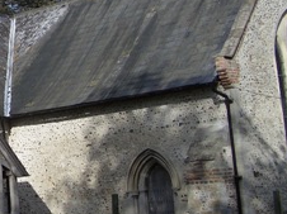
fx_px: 828
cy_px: 8
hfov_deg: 18.2
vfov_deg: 14.6
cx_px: -98
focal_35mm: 100
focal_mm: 5.8
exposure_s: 1/640
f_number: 4.3
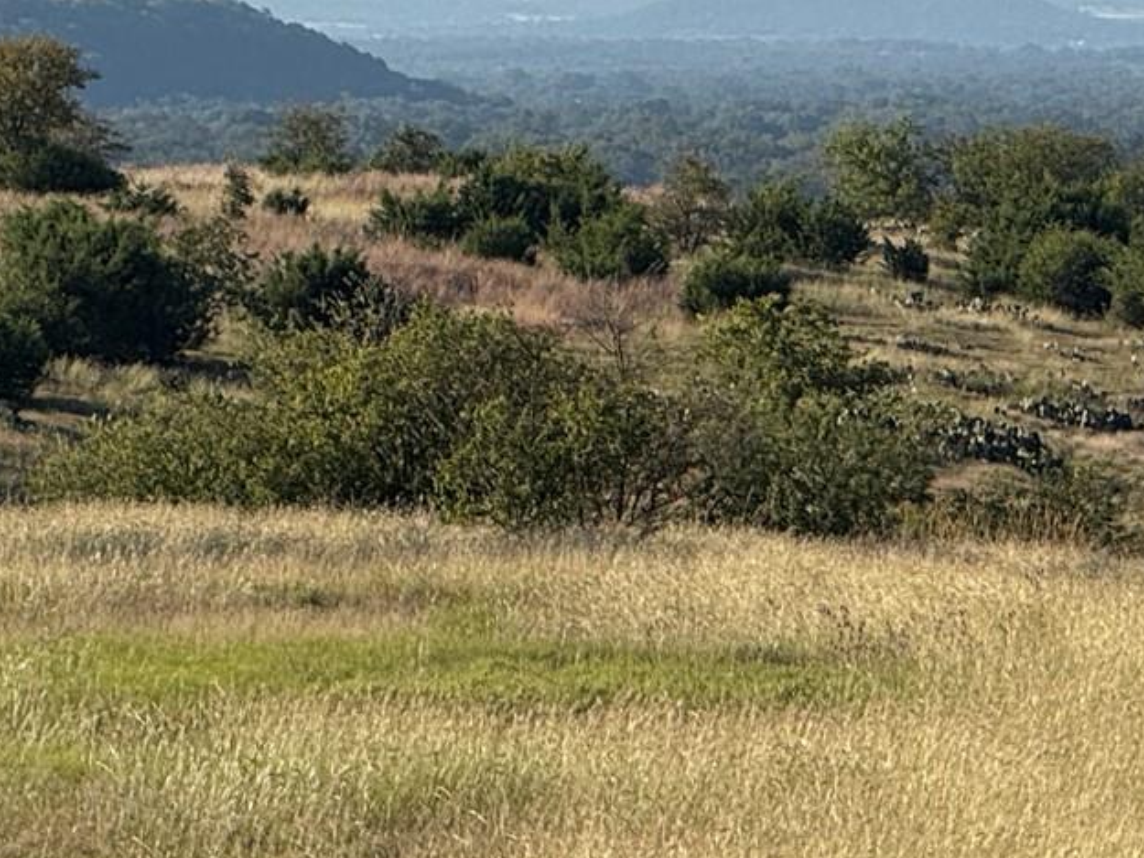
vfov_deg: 3.8
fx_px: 12990
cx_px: 1190
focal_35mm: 393
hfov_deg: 5.0
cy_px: 613
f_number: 2.8
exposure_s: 1/1546
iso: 50
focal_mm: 15.66
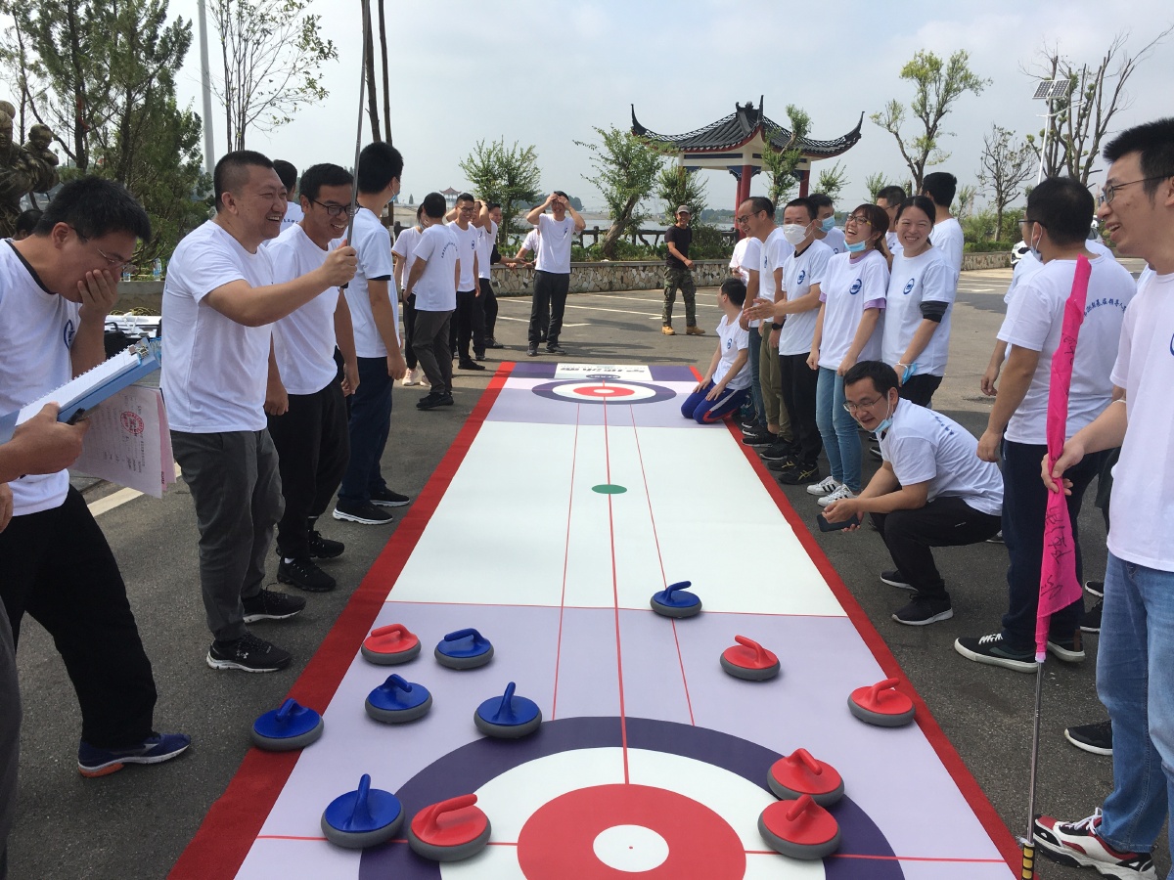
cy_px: 440
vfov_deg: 48.2
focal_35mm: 29
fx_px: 984
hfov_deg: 61.7
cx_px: 587
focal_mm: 4.15
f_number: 2.2
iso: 25
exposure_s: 1/1570
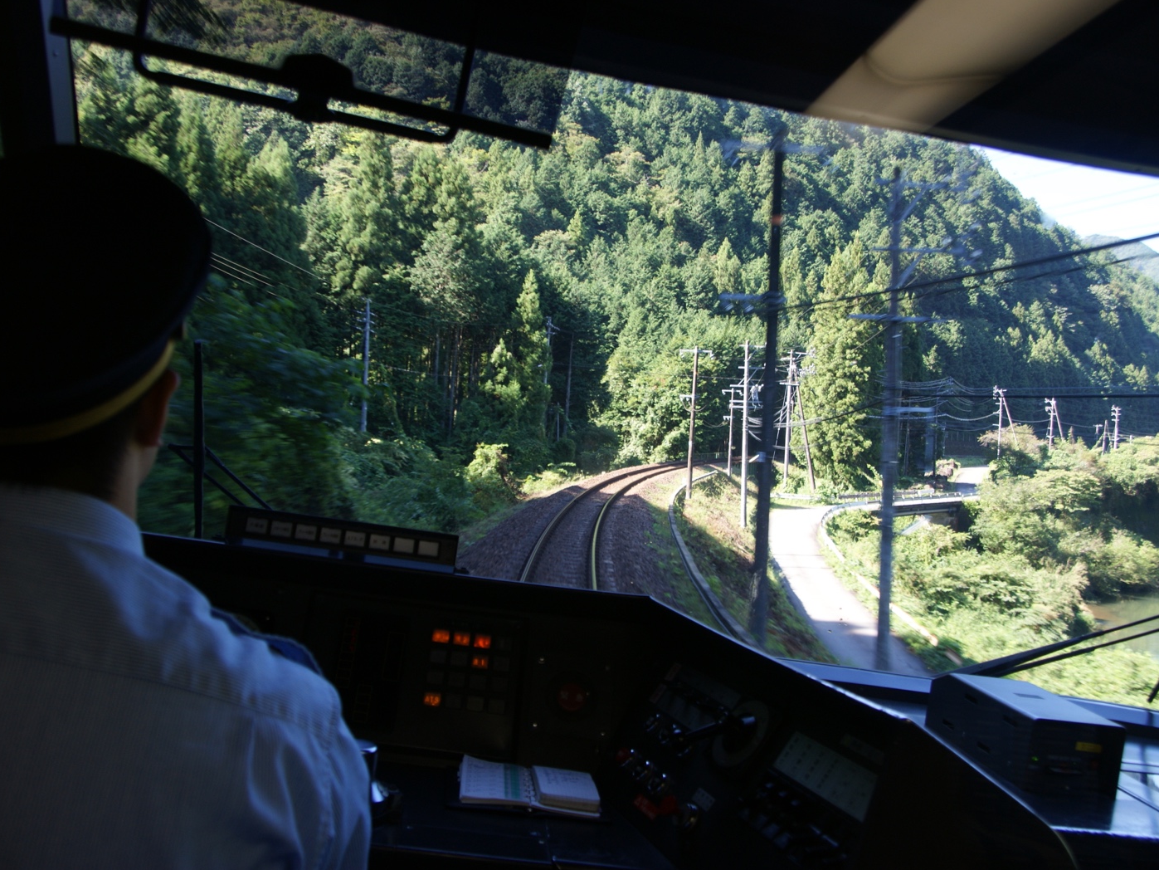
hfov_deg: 55.3
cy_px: 432
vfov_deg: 43.0
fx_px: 1105
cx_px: 603
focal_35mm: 33
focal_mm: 20
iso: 100
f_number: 4.5
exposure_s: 1/40
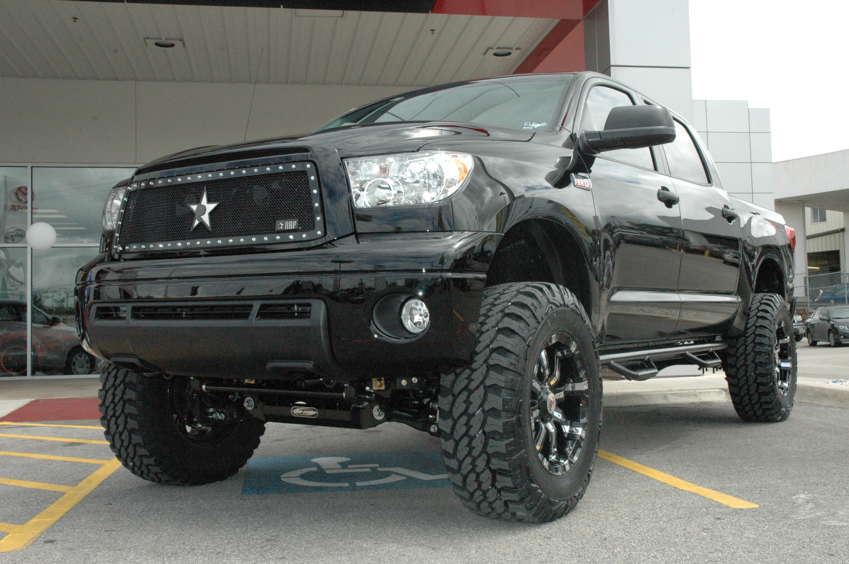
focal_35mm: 40
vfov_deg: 33.0
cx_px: 424
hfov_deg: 48.0
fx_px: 954
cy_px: 282
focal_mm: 27
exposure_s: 1/500
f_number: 14
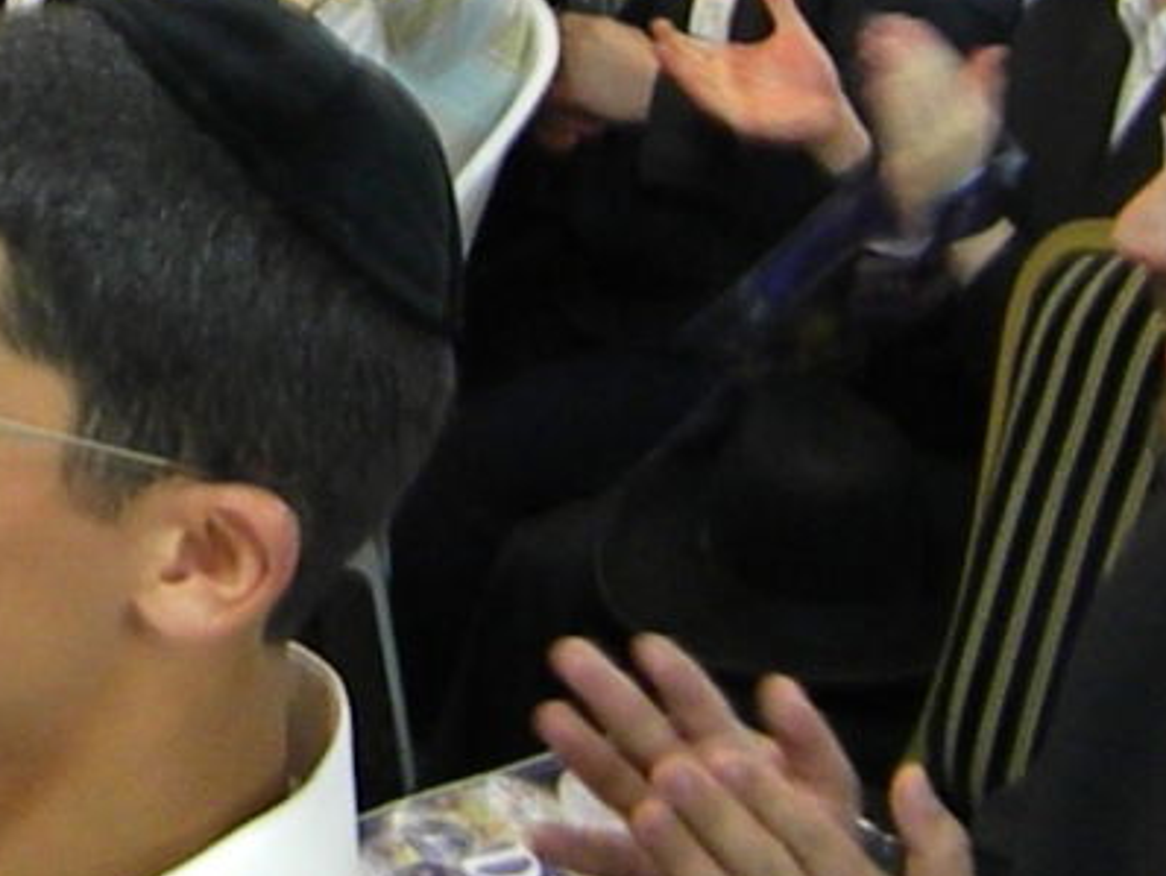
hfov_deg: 24.8
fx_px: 2427
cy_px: -185
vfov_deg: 19.3
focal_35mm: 72
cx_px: -167
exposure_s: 1/62.6
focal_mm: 5
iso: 788
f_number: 3.5
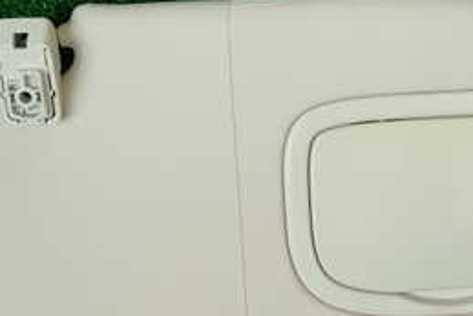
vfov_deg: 17.7
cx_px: 343
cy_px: 188
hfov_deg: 26.0
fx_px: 1012
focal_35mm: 77
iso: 100
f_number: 3.2
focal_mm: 5.79
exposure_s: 1/80
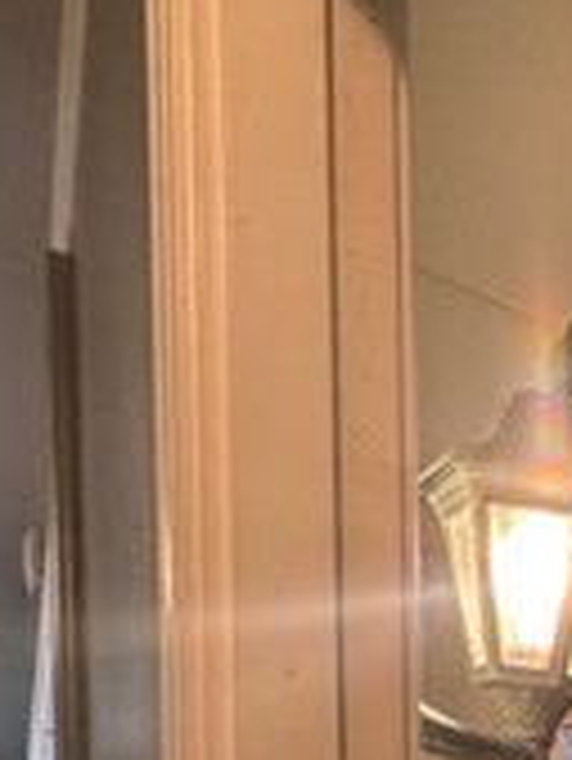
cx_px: 923
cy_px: 958
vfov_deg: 29.8
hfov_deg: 21.6
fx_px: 1166
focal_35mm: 53
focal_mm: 2.22
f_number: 2.2
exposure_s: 1/60
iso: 200
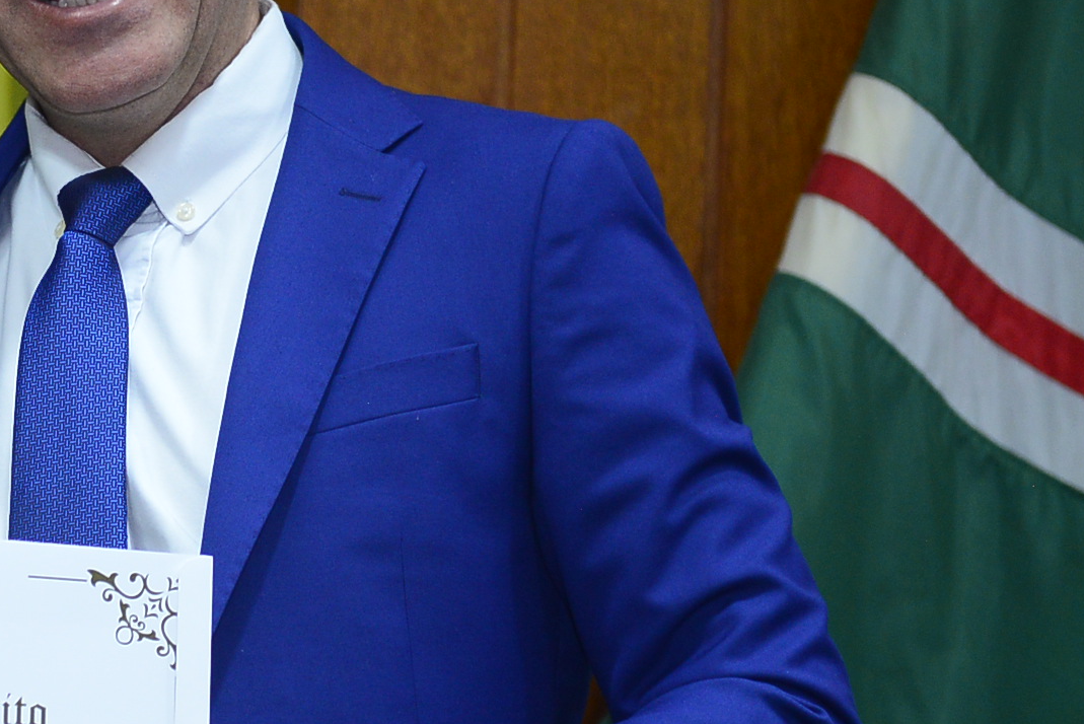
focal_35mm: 197
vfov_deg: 7.0
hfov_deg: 10.3
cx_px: -138
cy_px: 380
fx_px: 5935
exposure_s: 1/125
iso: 1600
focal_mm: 70
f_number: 4
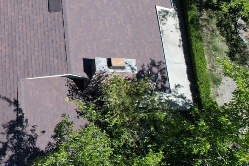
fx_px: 553
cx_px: -72
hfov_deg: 22.7
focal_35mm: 80
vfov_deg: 17.0
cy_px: 41
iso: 110
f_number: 2.8
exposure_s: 1/1500
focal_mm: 8.38
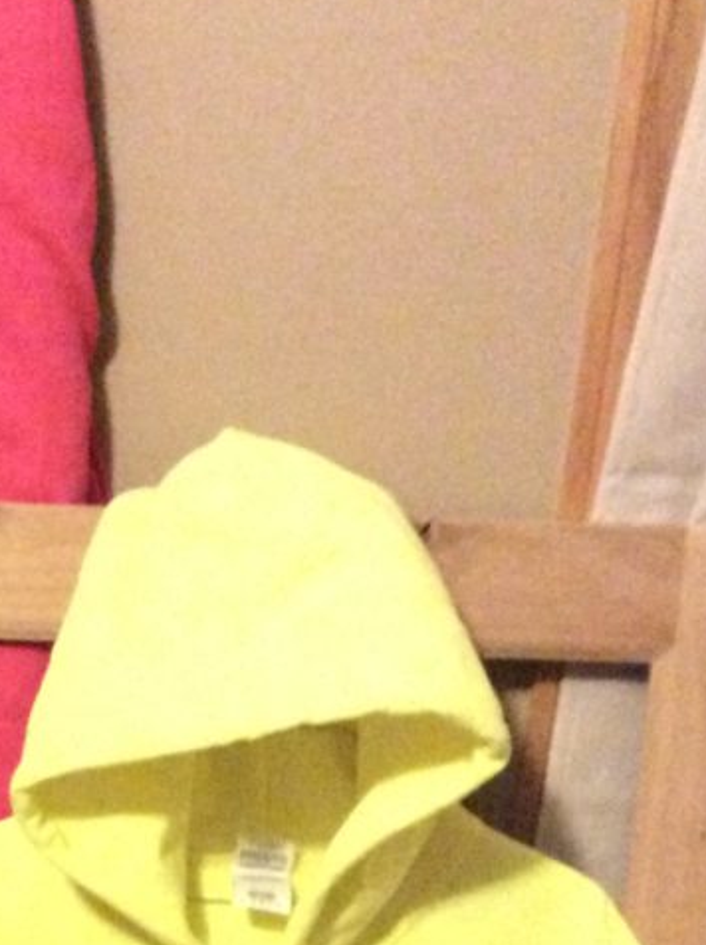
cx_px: 6
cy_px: 901
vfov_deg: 24.7
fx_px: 2073
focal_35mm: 76
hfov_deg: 18.8
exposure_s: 1/15
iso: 800
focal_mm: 3.3
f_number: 2.4
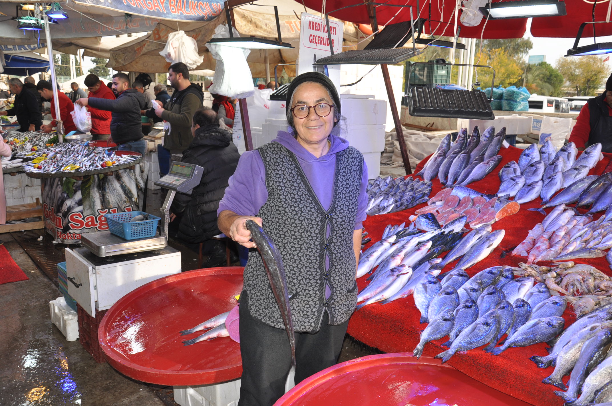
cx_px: 306
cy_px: 203
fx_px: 535
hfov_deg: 59.6
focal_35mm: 32
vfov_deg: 41.6
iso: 200
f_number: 5
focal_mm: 21
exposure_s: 1/200
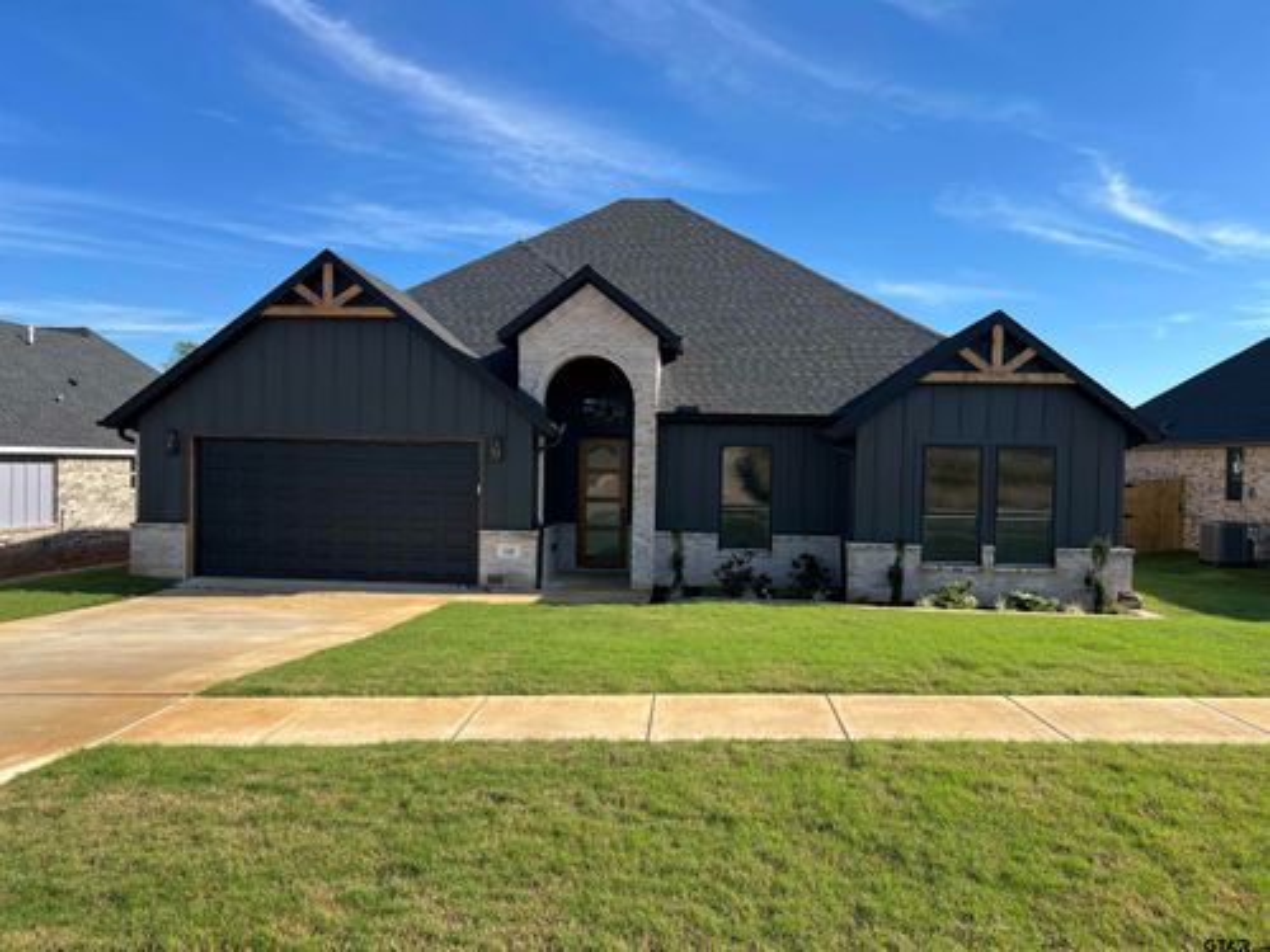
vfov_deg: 53.1
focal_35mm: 26
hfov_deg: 67.3
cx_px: 635
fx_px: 954
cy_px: 476
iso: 50
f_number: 1.5
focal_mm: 5.7
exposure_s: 1/3077
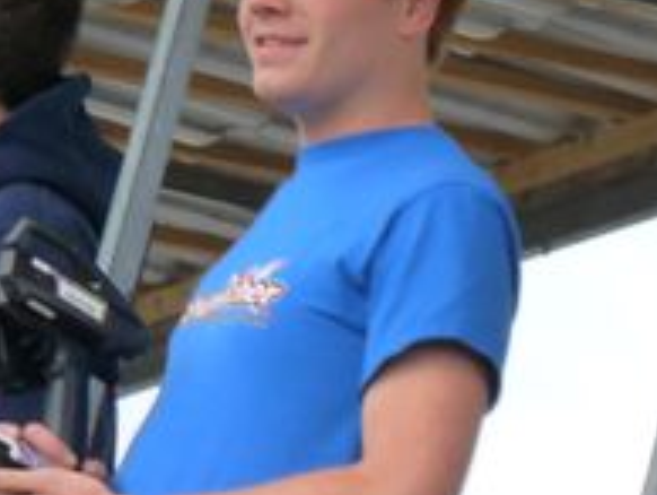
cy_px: 478
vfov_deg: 1.8
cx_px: -125
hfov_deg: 2.4
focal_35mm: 827
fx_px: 15716
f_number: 3.7
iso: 160
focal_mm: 35.6
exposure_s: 1/50
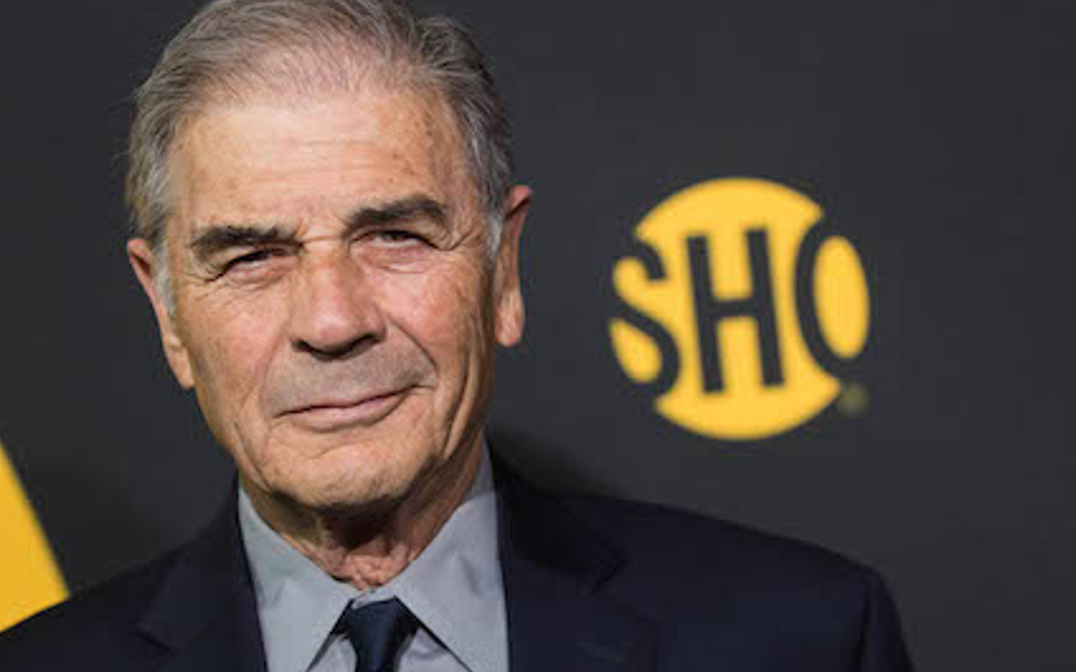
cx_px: 548
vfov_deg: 11.3
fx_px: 3402
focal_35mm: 116
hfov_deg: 18.0
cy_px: 434
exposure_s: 1/640
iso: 1600
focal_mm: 78
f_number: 2.8
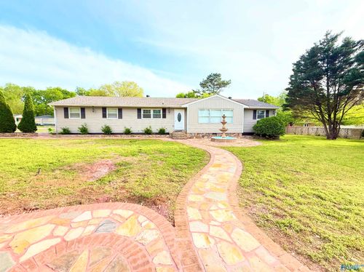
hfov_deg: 102.1
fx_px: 147
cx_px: 182
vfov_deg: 85.6
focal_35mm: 14
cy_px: 136
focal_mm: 2.22
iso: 64
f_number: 2.2
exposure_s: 1/424
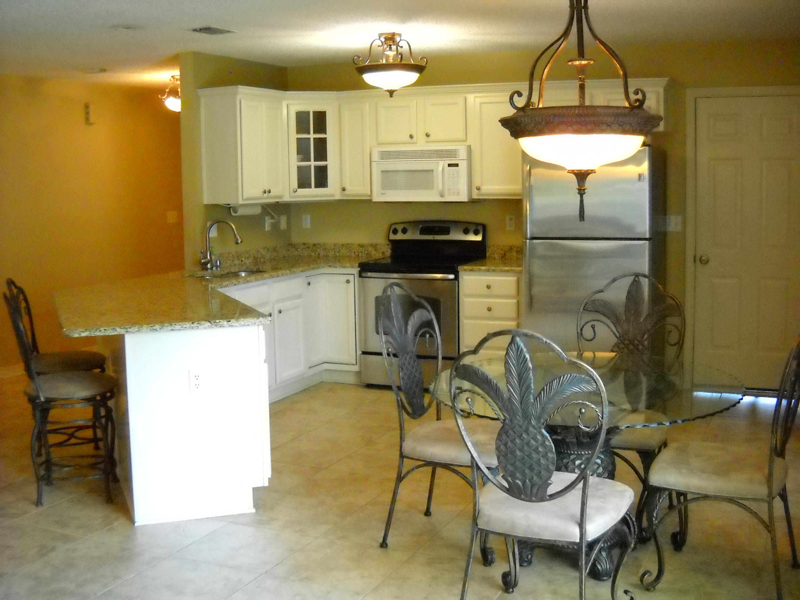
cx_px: 400
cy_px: 300
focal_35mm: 41
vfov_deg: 35.1
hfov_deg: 45.8
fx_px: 947
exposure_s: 1/67
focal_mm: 6.72
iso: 800
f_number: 3.1
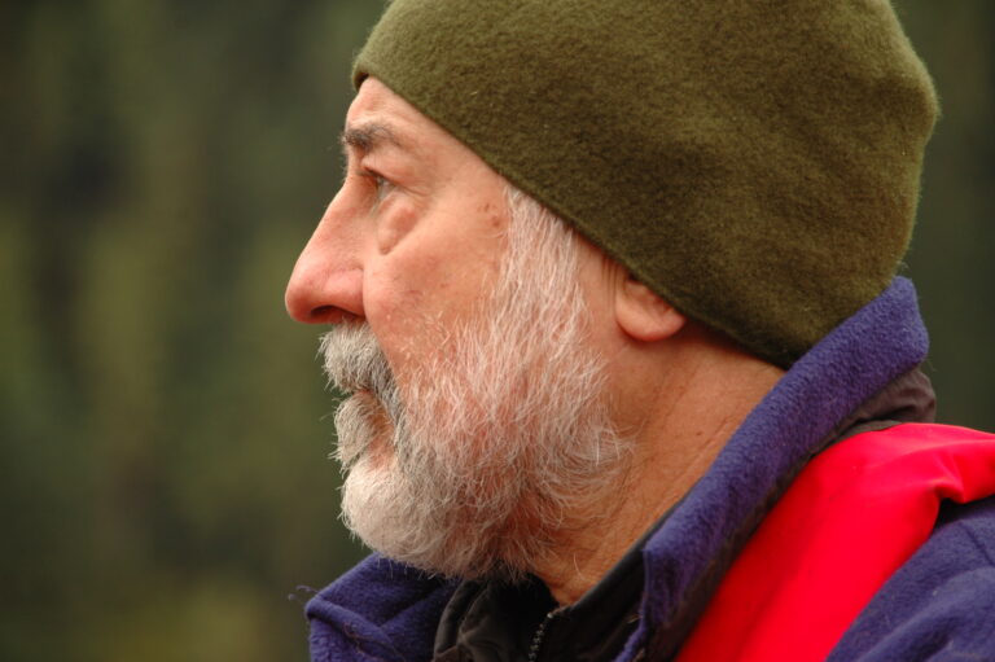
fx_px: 8286
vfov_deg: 4.6
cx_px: 498
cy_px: 331
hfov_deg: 6.9
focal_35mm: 300
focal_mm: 200
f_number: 5.6
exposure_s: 1/160
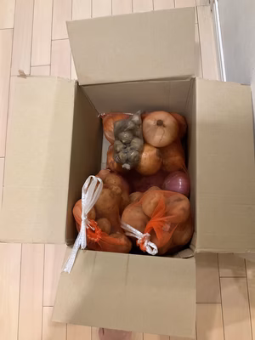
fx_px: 285
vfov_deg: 61.7
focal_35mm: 29
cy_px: 170
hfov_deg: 48.2
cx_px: 128
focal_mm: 3
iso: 250
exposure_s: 1/50
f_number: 1.8
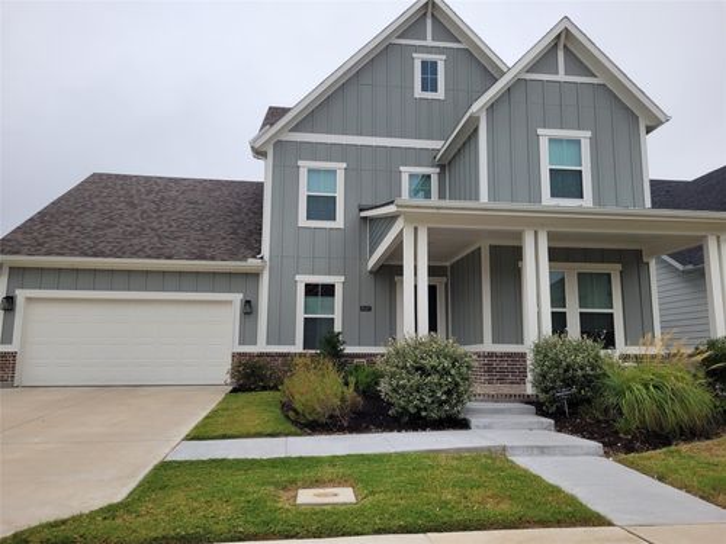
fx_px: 545
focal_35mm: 26
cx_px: 363
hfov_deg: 67.3
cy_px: 272
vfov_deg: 53.1
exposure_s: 1/432
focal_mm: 5.4
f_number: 1.8
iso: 40
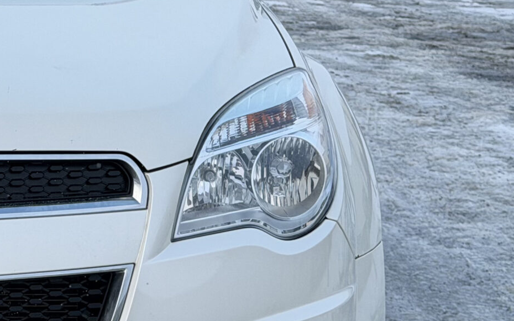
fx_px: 1961
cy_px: 195
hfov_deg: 14.5
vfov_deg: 9.4
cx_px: -99
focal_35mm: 140
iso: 64
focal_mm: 6.76
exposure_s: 1/620
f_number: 1.78
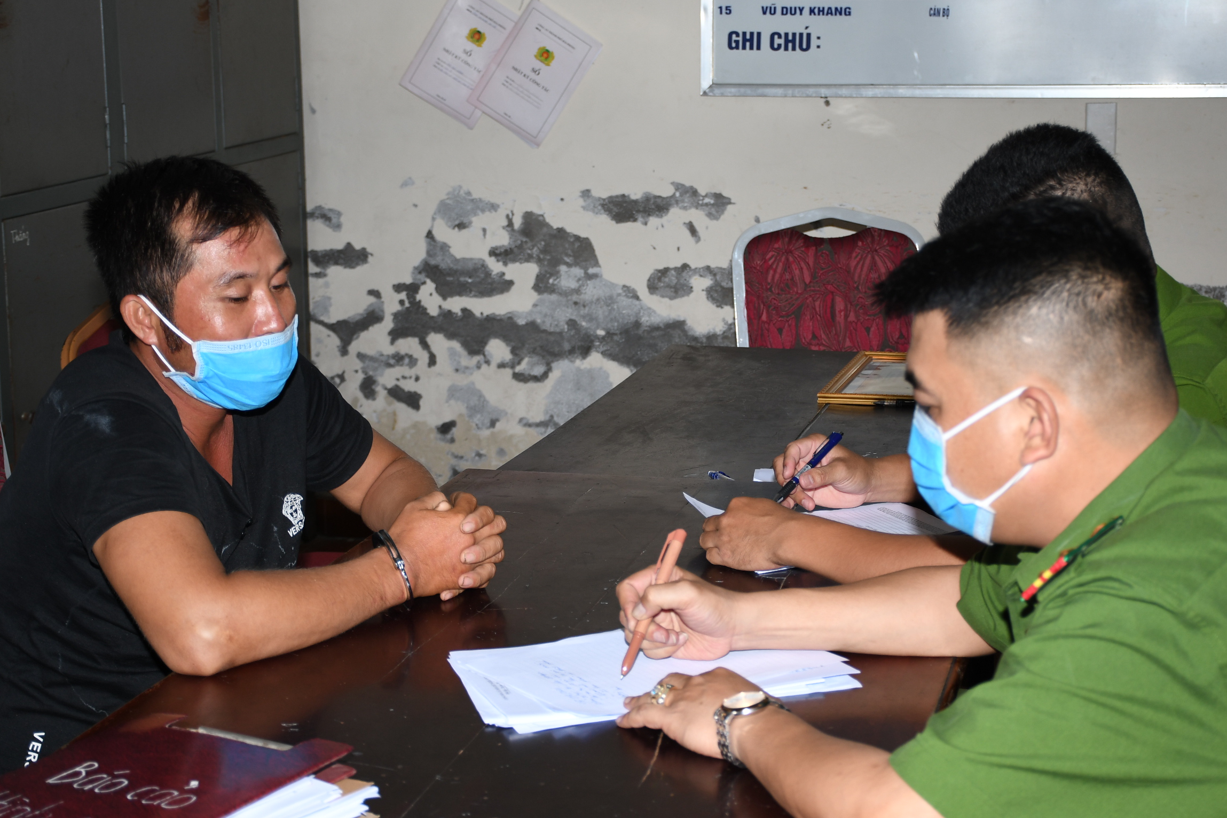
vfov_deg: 21.4
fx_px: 2168
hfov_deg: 31.6
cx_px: 685
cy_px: 418
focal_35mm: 64
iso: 200
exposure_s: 1/200
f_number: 4.2
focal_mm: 35
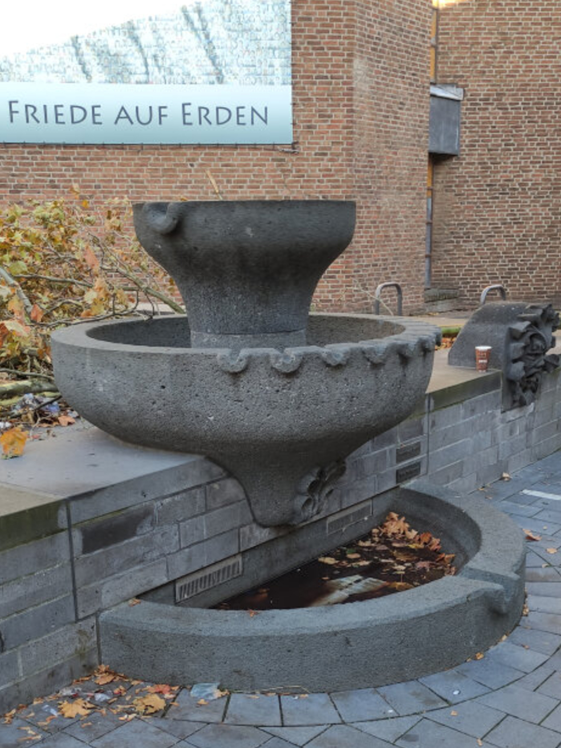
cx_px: 289
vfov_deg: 67.3
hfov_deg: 53.0
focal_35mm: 26
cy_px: 364
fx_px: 562
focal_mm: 5.4
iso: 100
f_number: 1.9
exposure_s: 1/125
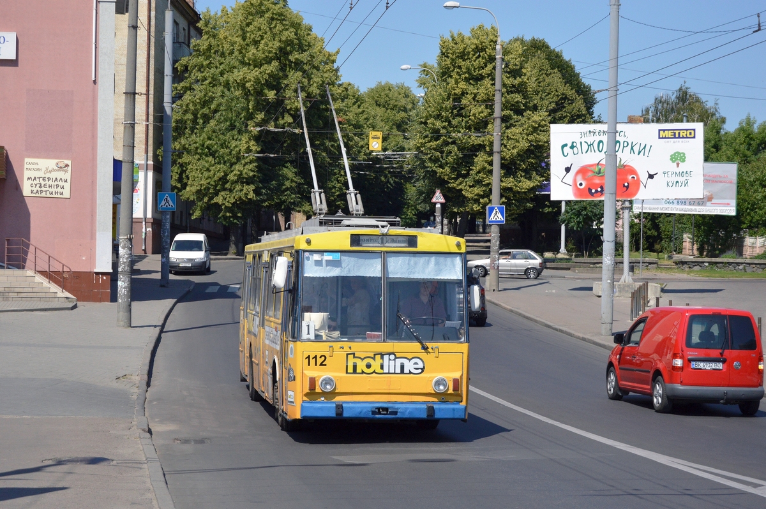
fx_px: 1754
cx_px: 383
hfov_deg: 24.6
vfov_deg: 16.5
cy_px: 254
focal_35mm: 82
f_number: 5.6
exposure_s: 1/4000
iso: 800
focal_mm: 55
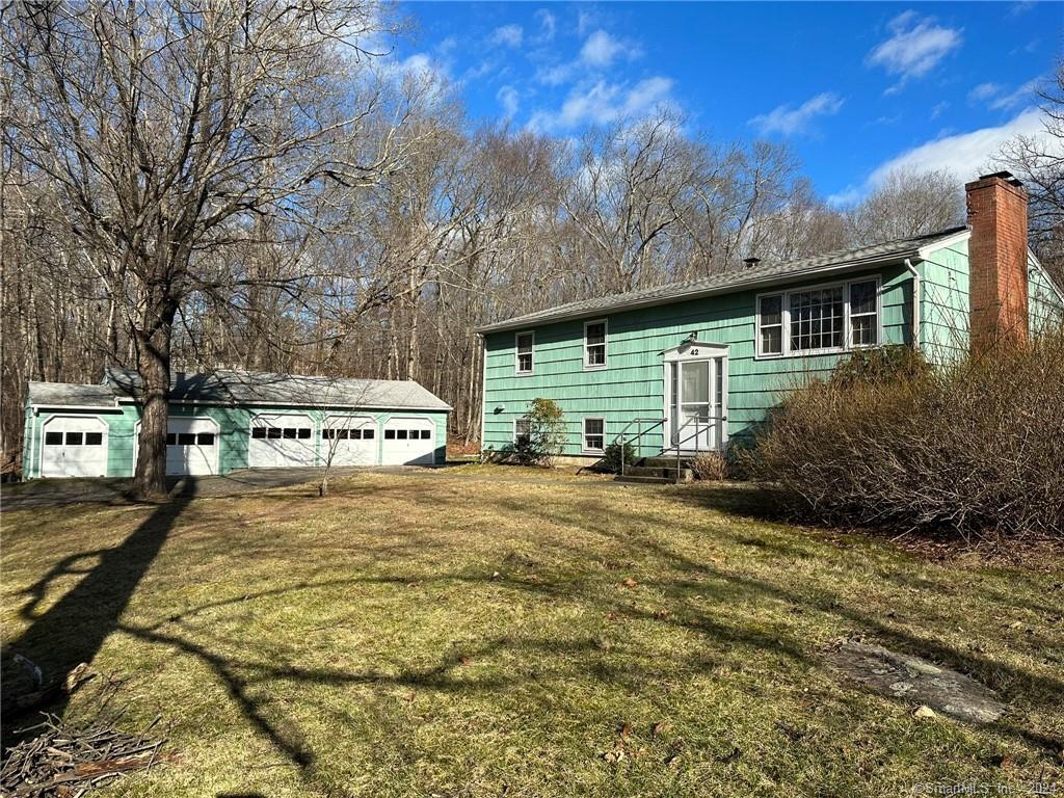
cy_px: 399
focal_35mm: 24
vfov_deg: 56.8
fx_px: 738
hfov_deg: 71.6
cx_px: 532
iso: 80
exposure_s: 1/3861
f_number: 1.78
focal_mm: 6.86
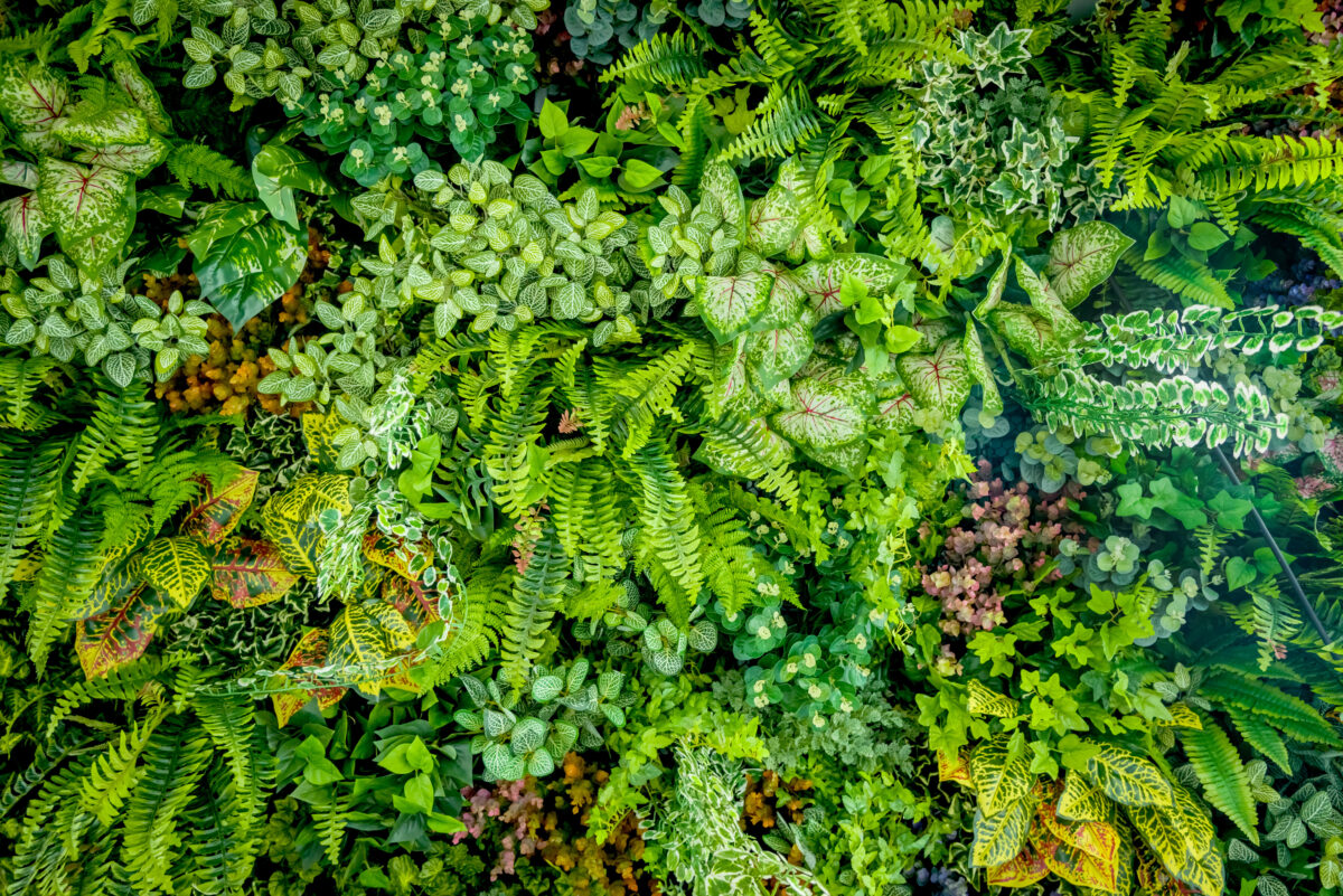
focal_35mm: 30
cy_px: 448
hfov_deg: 61.9
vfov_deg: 43.6
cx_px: 672
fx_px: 1120
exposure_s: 1/50
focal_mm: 30
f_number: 5
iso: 800
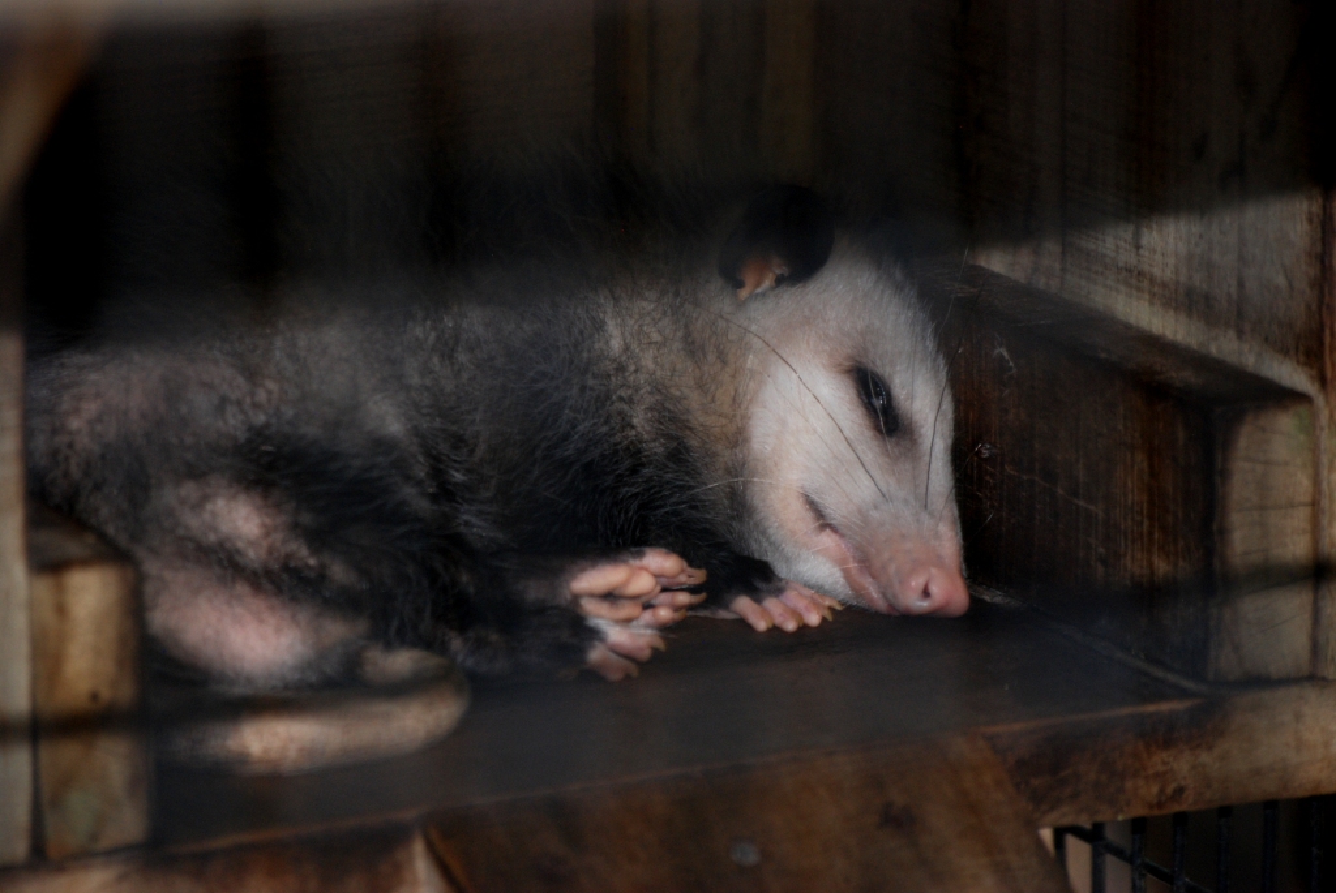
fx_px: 12259
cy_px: 446
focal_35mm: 330
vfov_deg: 4.2
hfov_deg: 6.2
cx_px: 668
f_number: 5.3
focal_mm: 220
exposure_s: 1/60
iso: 400
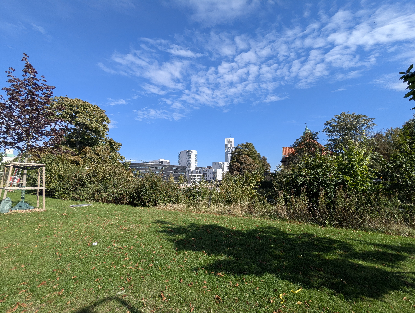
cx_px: 208
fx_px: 192
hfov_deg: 94.4
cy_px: 156
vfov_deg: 78.2
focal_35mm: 16
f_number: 2.2
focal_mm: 2.35
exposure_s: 1/1368
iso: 47
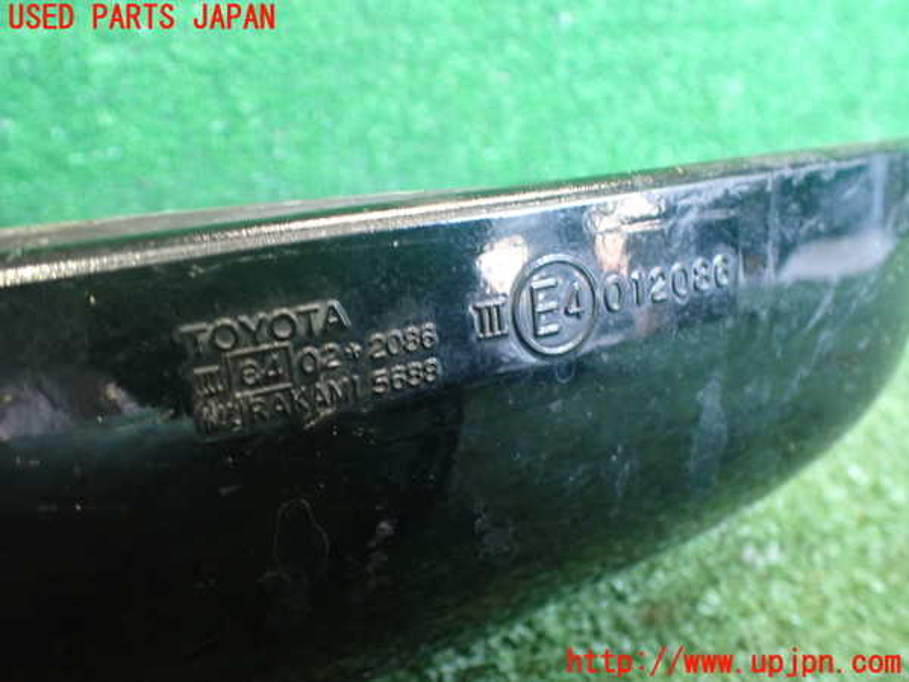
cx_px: 454
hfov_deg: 60.0
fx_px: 788
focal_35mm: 30
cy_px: 341
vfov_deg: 46.8
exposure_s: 1/50
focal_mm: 5.4
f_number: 2.3
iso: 800
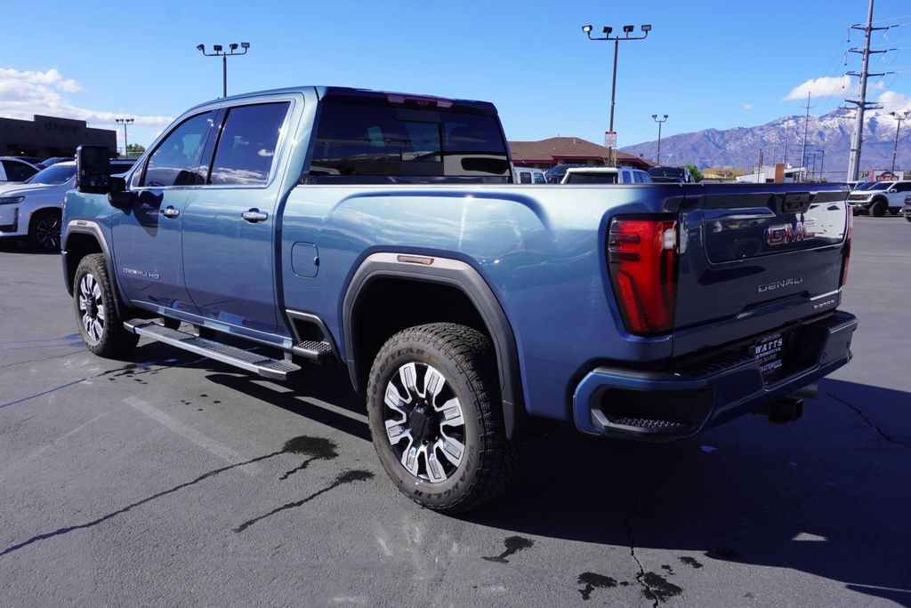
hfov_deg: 59.5
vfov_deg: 41.8
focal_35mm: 32
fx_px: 798
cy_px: 304
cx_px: 456
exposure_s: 1/125
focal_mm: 21
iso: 100
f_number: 9
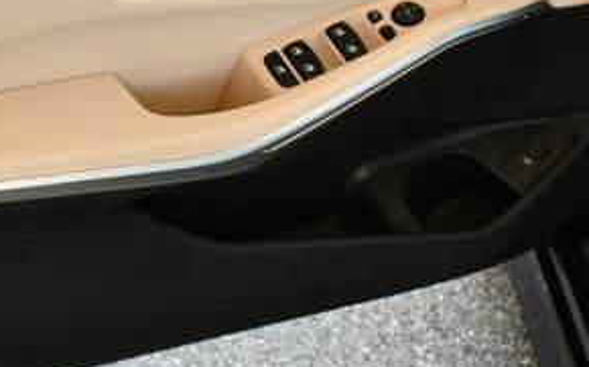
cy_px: 97
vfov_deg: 16.0
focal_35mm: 81
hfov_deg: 25.1
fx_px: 1300
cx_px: 118
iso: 400
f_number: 4
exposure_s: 1/250
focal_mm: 18
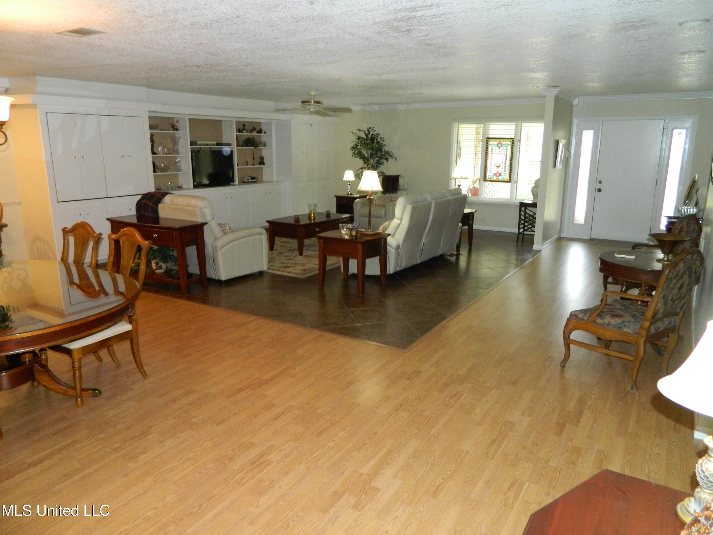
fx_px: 515
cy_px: 268
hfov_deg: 69.4
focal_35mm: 25
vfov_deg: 54.9
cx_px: 356
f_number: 3.1
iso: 360
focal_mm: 4.5
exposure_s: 1/30
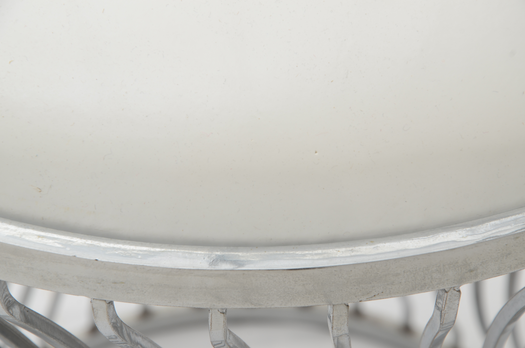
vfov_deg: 8.7
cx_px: 262
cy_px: 174
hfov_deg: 13.1
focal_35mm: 158
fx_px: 2292
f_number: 9
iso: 200
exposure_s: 1/125
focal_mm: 105
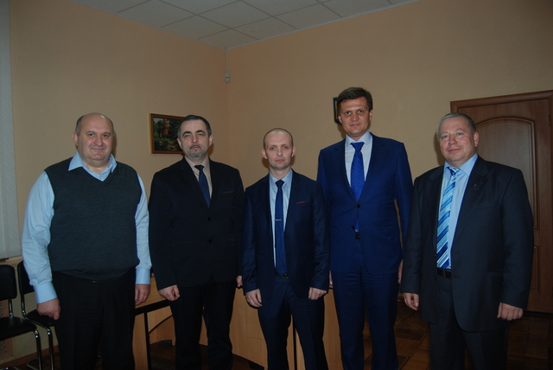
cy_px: 185
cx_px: 276
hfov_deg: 67.3
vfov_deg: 48.0
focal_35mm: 27
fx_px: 415
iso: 125
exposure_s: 1/60
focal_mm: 18
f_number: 3.5
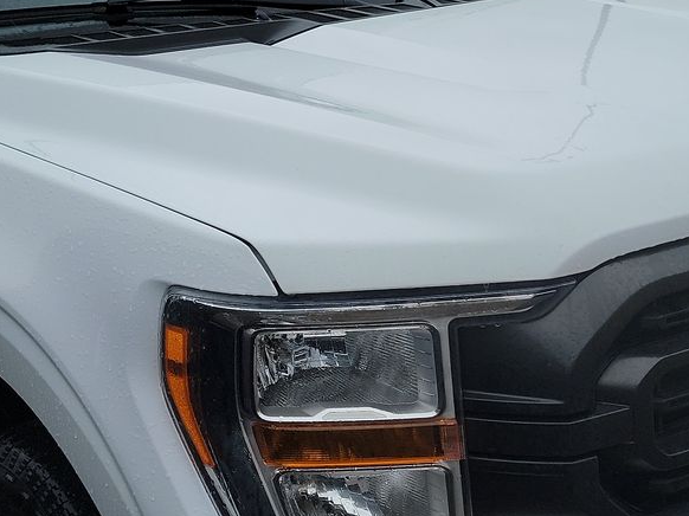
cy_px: 227
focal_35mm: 66
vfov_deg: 22.2
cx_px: 374
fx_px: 1313
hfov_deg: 29.4
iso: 50
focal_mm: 6.7
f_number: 1.8
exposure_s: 1/307
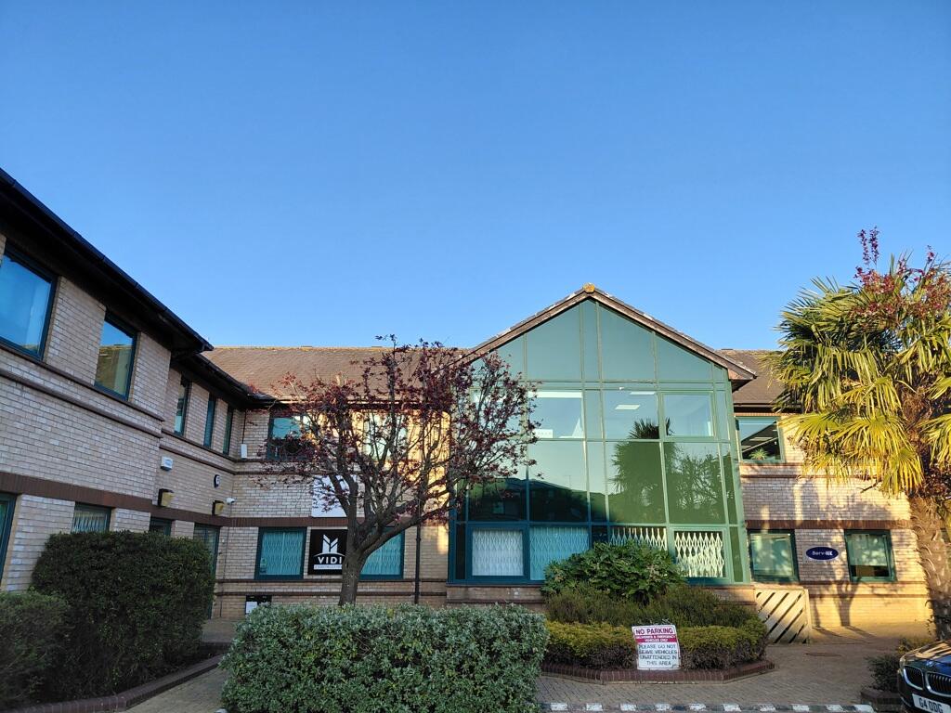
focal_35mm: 25
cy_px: 356
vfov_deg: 54.9
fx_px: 687
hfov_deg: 69.4
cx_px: 476
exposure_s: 1/923
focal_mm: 4.69
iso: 50
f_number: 1.8
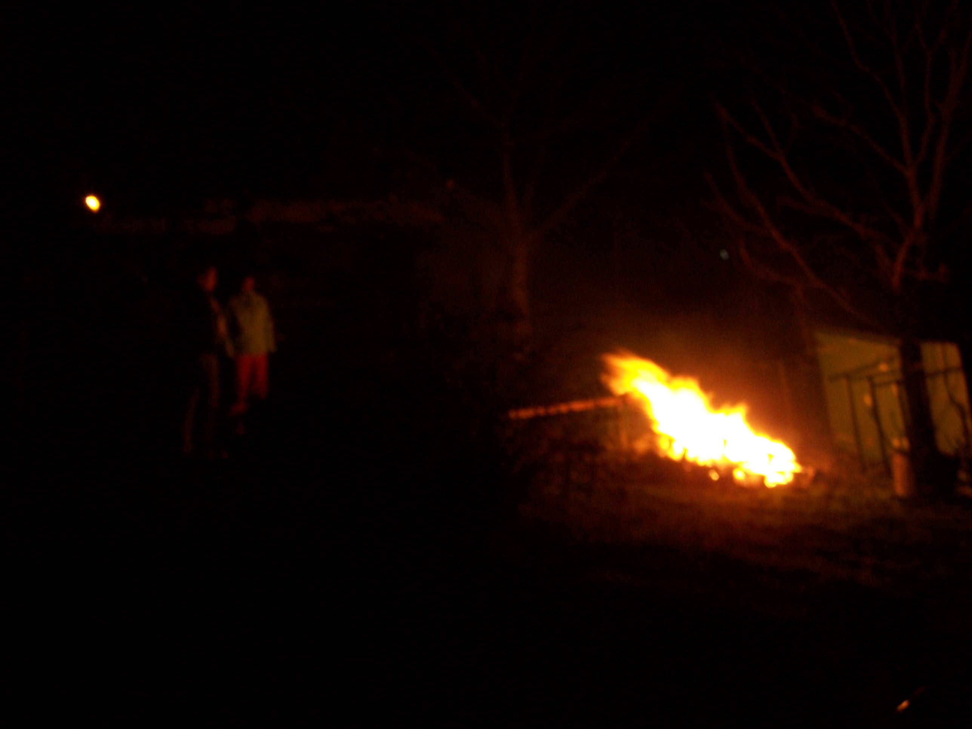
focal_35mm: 40
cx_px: 486
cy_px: 364
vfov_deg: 36.0
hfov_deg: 46.8
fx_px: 1123
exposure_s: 1/8
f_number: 2.8
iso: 140
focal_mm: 6.7
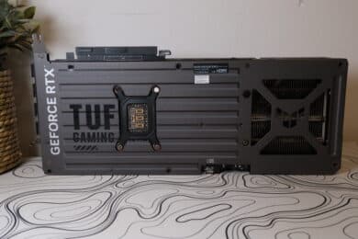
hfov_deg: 51.9
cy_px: 120
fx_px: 368
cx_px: 179
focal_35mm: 37
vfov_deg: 35.9
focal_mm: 24.8
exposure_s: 1/100
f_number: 8
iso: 2000
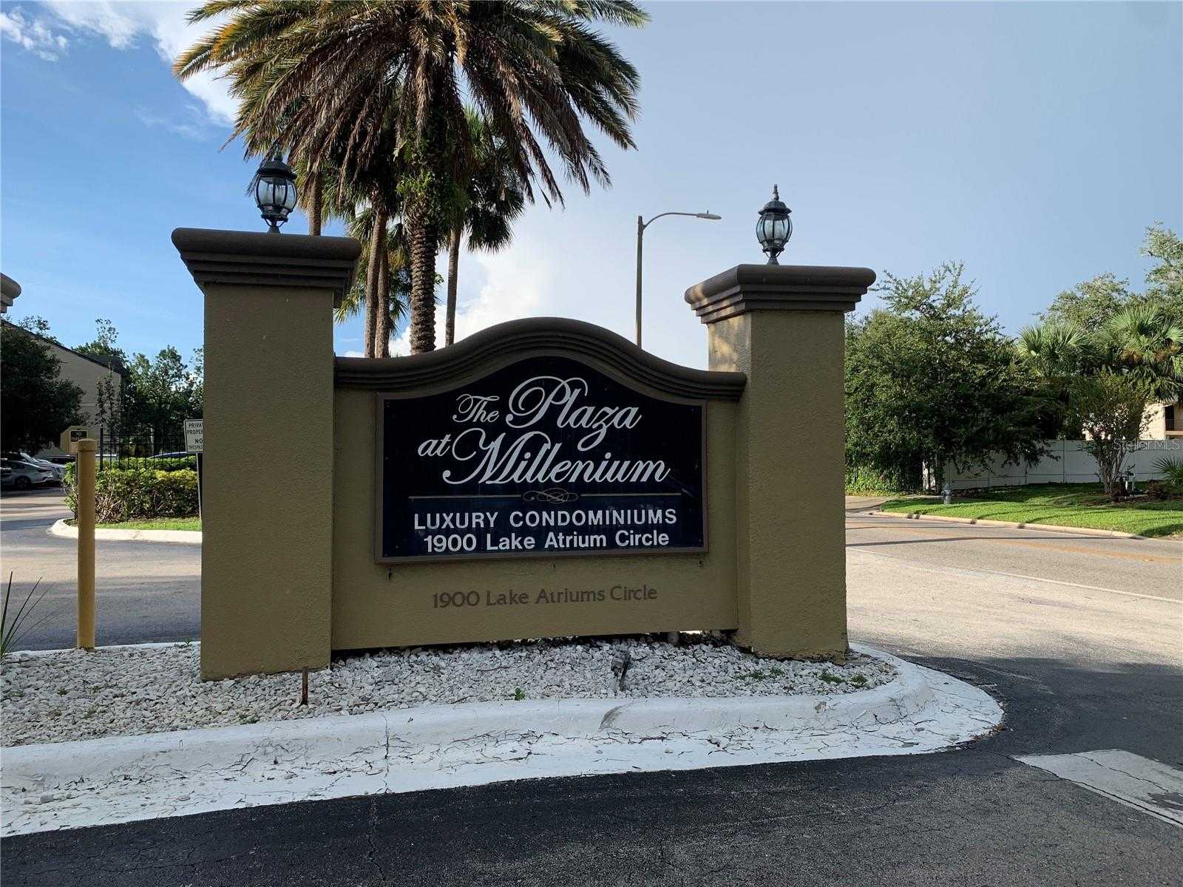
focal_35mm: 26
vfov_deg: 53.1
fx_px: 889
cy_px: 444
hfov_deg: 67.3
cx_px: 592
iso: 25
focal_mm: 4.25
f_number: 1.8
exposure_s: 1/1111
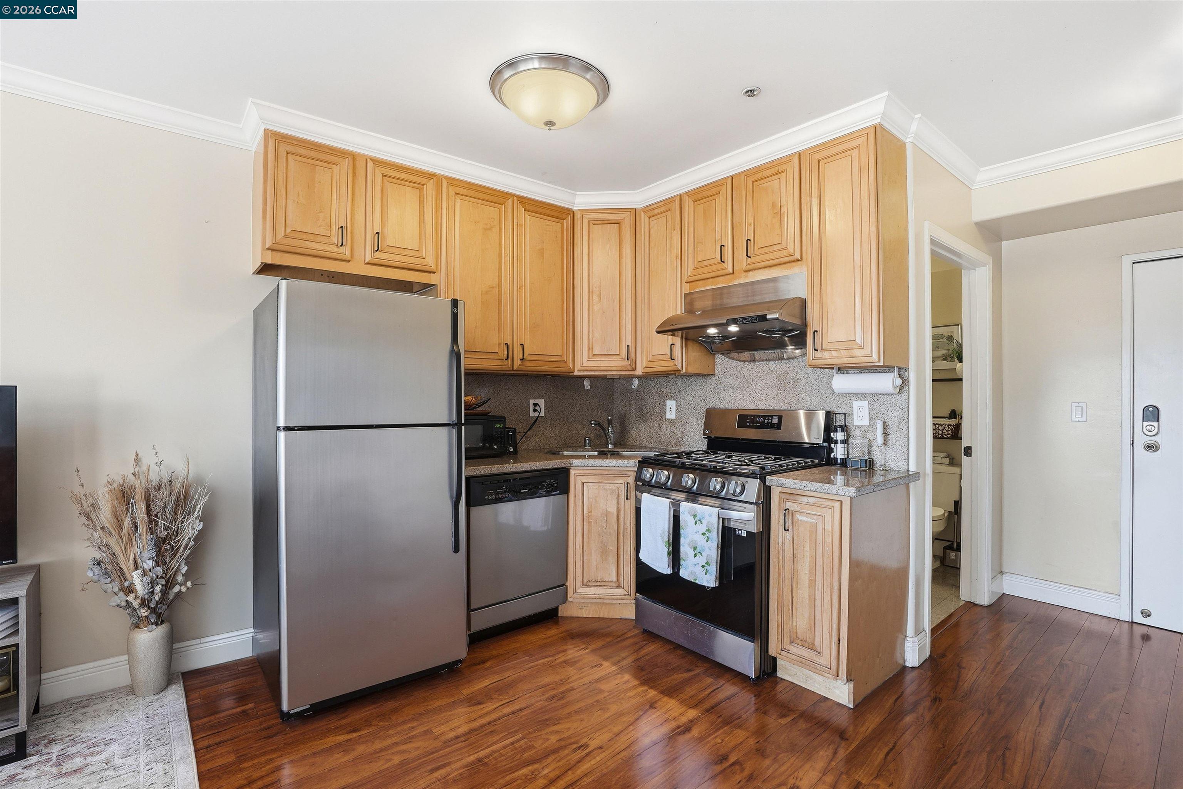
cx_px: 592
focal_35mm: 16
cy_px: 394
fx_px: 526
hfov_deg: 96.7
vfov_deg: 73.8
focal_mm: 16
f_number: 8
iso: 250
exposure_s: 1/160
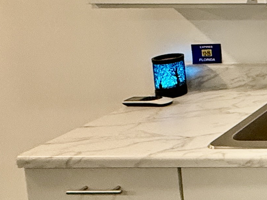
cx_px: 545
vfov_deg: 20.4
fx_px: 532
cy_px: -19
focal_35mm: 69
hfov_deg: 18.1
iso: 320
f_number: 2.2
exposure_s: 1/120
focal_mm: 2.22
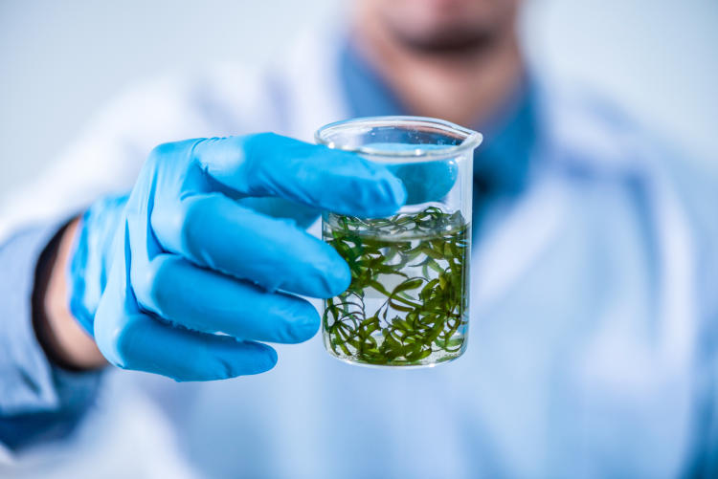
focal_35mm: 105
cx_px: 359
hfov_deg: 19.4
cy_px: 240
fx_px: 2095
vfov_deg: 13.1
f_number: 3
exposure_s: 1/160
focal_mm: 105
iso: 160
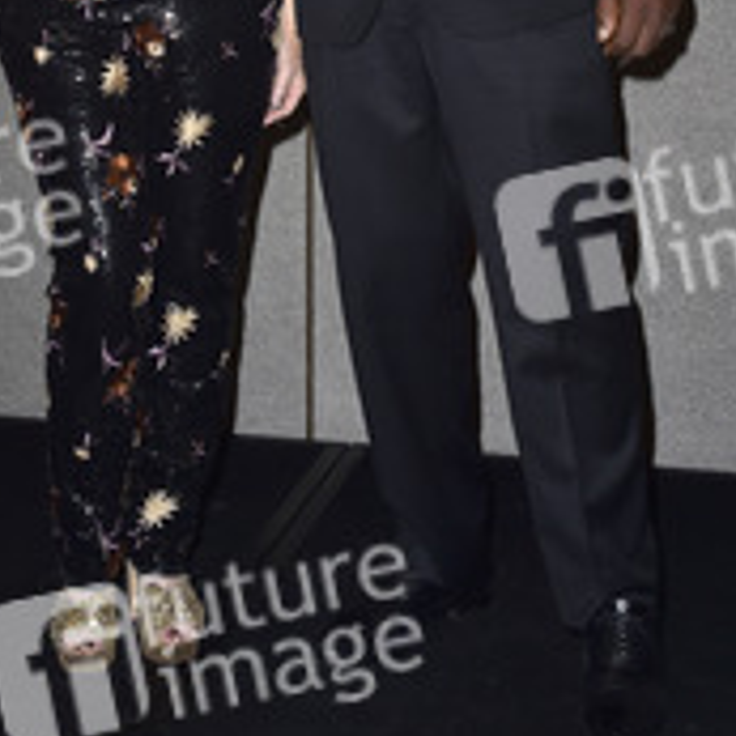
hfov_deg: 25.7
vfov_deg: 24.6
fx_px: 1612
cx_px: 330
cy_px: 9
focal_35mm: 67
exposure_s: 1/250
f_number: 6.3
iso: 500
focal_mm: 34
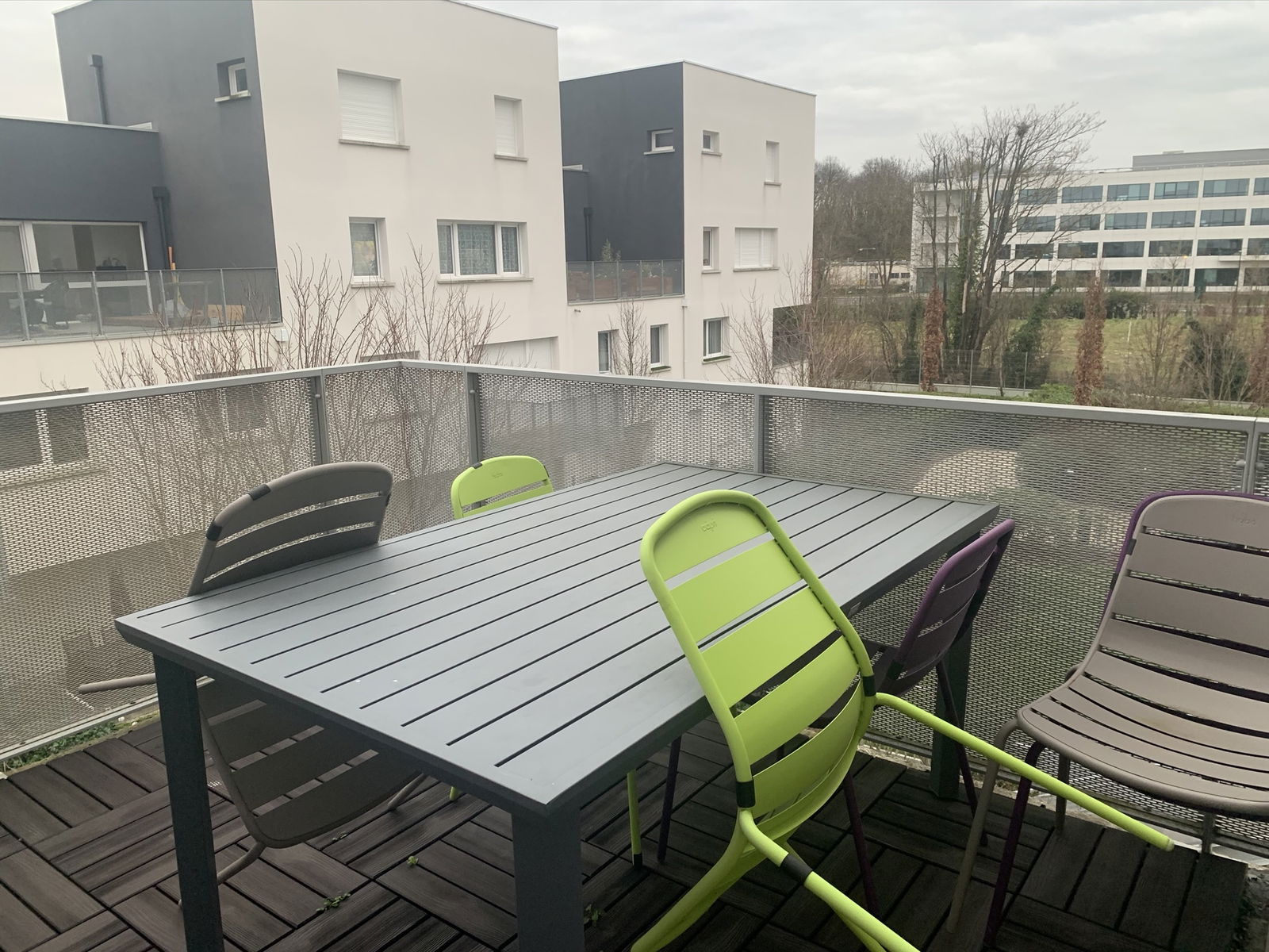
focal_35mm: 26
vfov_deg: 53.1
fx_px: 953
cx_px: 634
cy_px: 476
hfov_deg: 67.3
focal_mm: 4.25
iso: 100
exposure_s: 1/79
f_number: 1.8
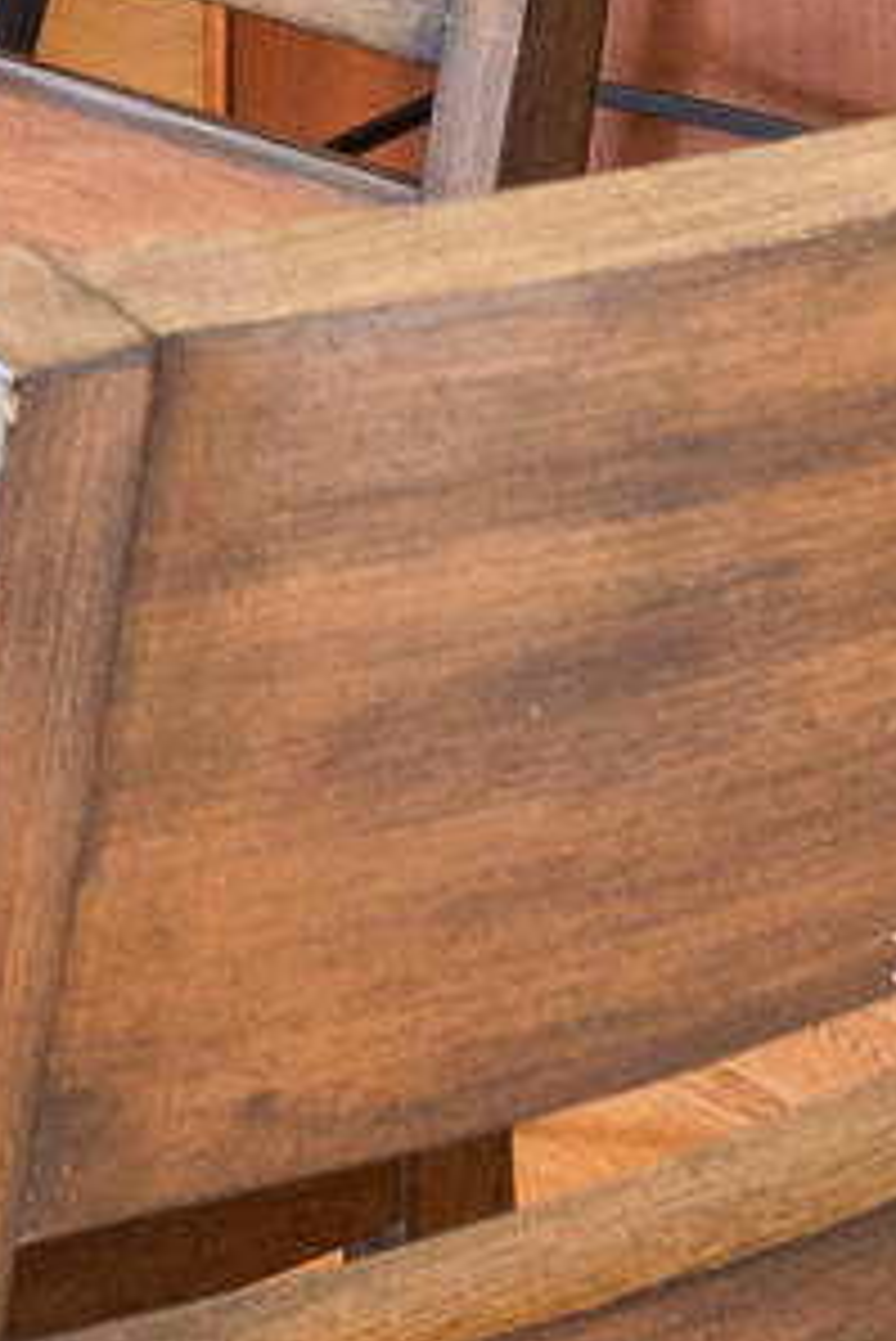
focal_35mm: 171
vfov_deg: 10.8
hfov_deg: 7.6
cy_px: -1530
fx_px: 6376
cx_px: -1090
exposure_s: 1/25
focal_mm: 17
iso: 400
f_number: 7.1
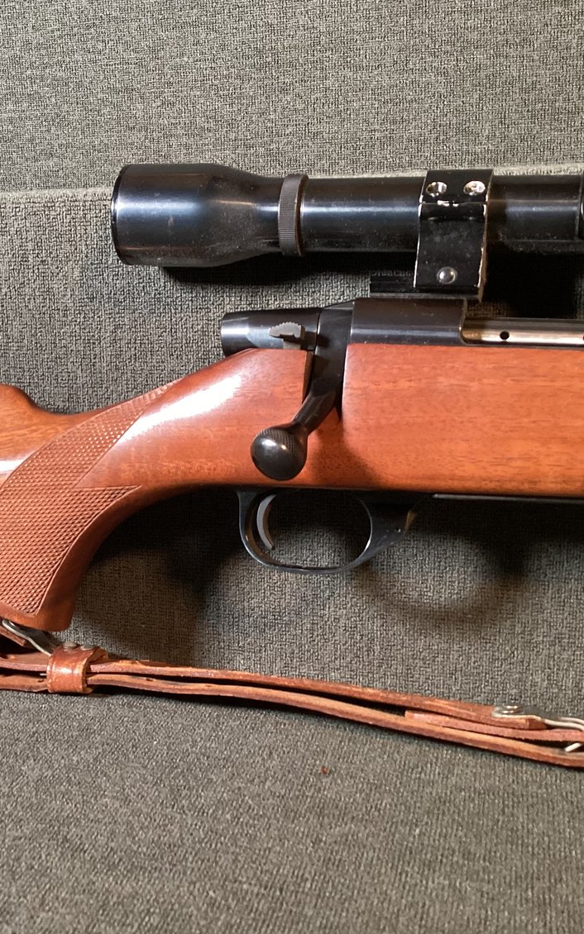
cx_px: 103
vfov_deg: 45.3
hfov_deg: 28.5
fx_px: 1121
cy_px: 466
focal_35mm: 44
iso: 250
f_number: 2.4
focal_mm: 3.3
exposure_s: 1/40
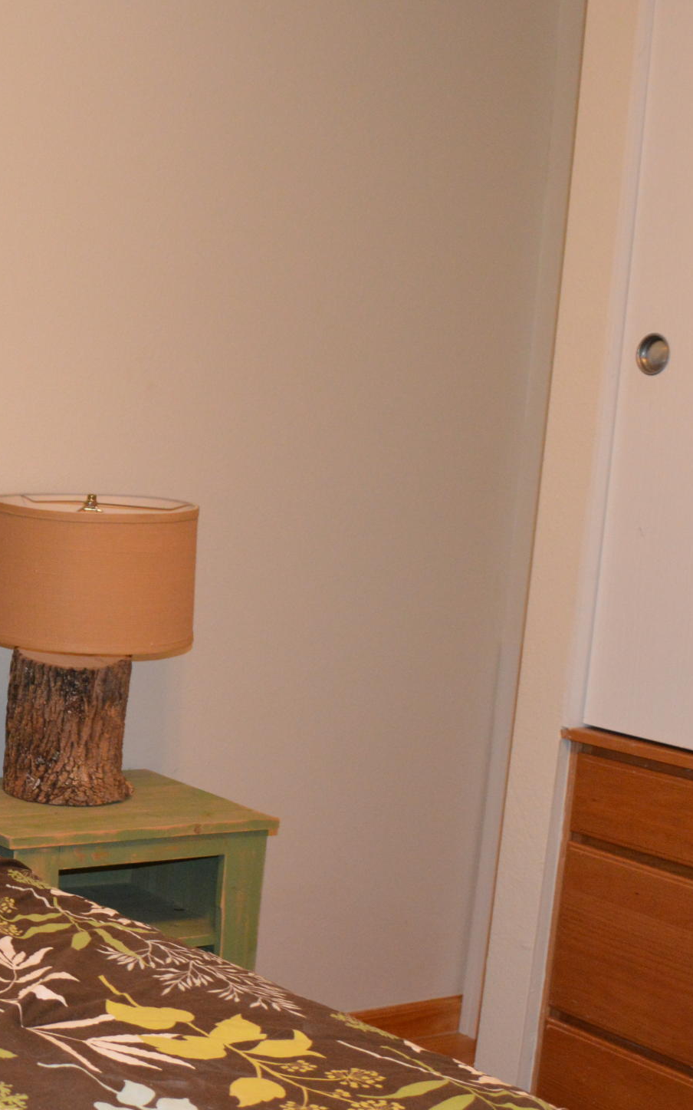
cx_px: -99
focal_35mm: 57
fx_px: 1723
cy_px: 690
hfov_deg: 21.4
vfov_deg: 35.5
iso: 1100
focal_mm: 18
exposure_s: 1/60
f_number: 3.5
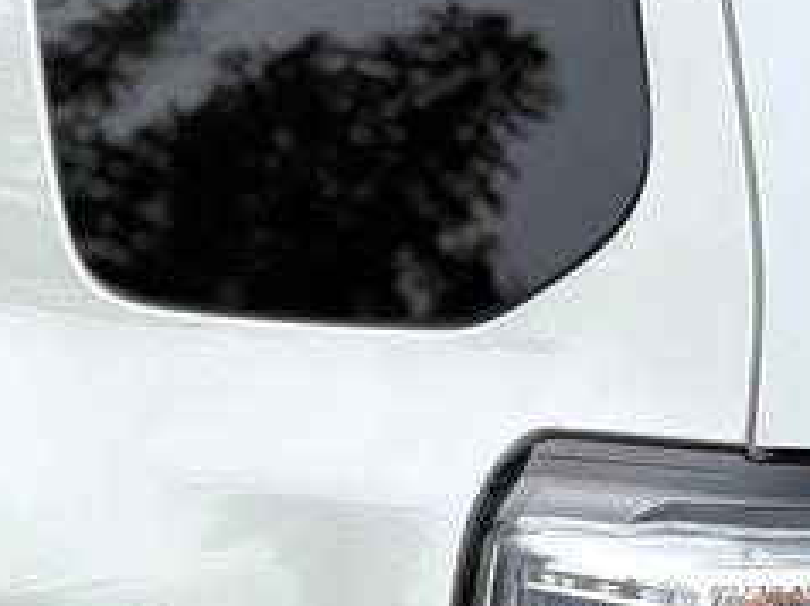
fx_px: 3273
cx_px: 745
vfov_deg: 10.3
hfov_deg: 14.0
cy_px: 875
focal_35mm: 140
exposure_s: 1/1751
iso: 50
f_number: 1.6
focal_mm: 5.96
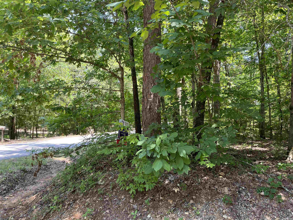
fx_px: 220
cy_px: 110
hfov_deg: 67.3
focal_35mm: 26
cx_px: 146
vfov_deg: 53.1
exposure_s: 1/172
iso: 64
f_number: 1.6
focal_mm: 5.1
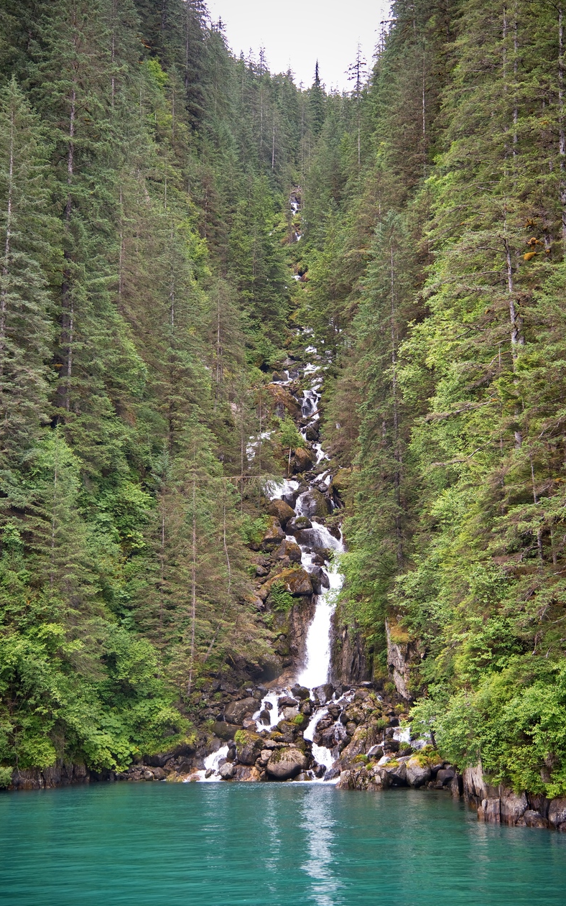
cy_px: 448
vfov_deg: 34.0
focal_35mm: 60
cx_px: 280
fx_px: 1481
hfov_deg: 21.6
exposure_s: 1/125
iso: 250
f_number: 4
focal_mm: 58
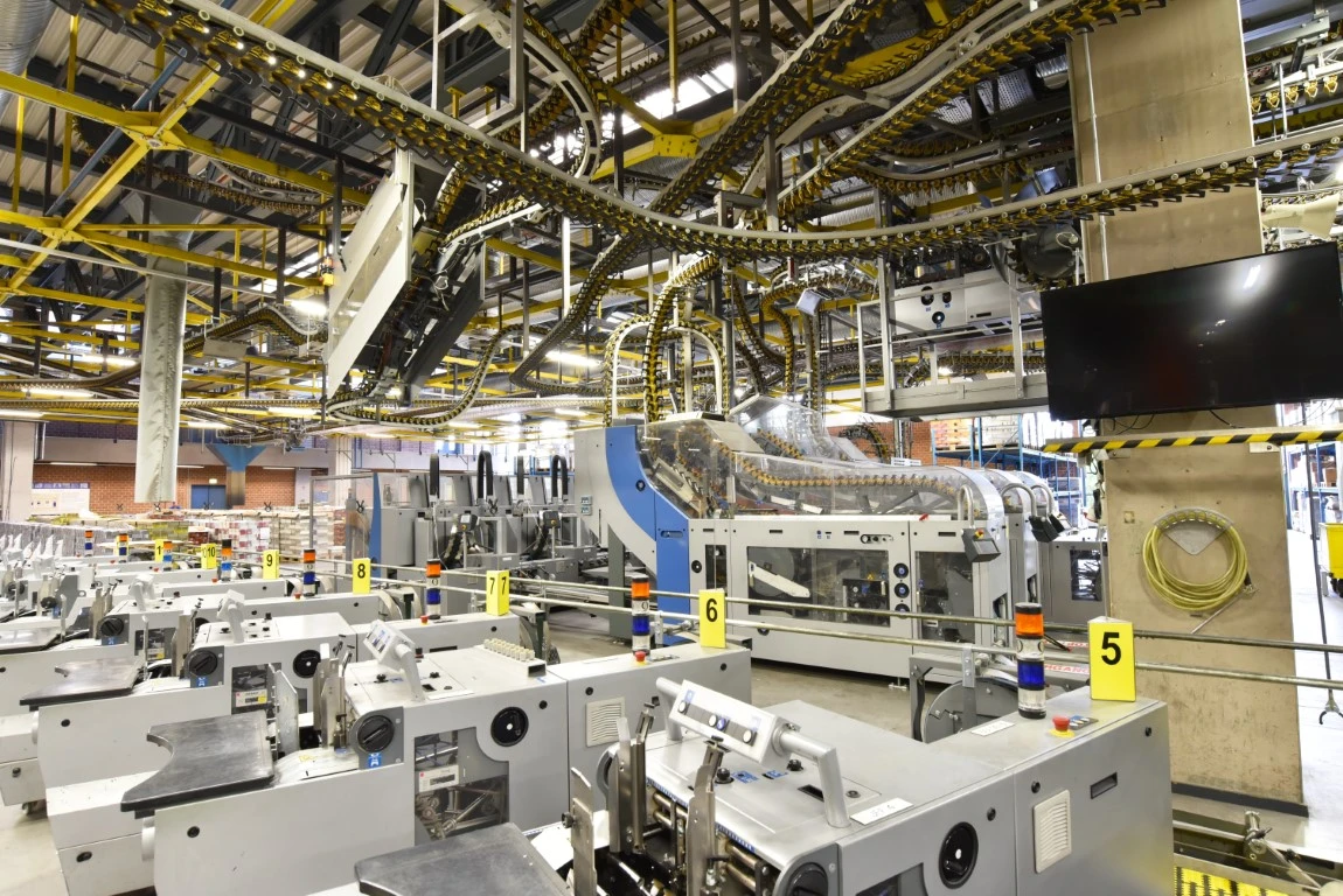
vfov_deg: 67.4
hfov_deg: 90.0
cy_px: 448
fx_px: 672
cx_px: 672
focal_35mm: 18
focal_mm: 18
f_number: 8
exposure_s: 1/8
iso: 1600
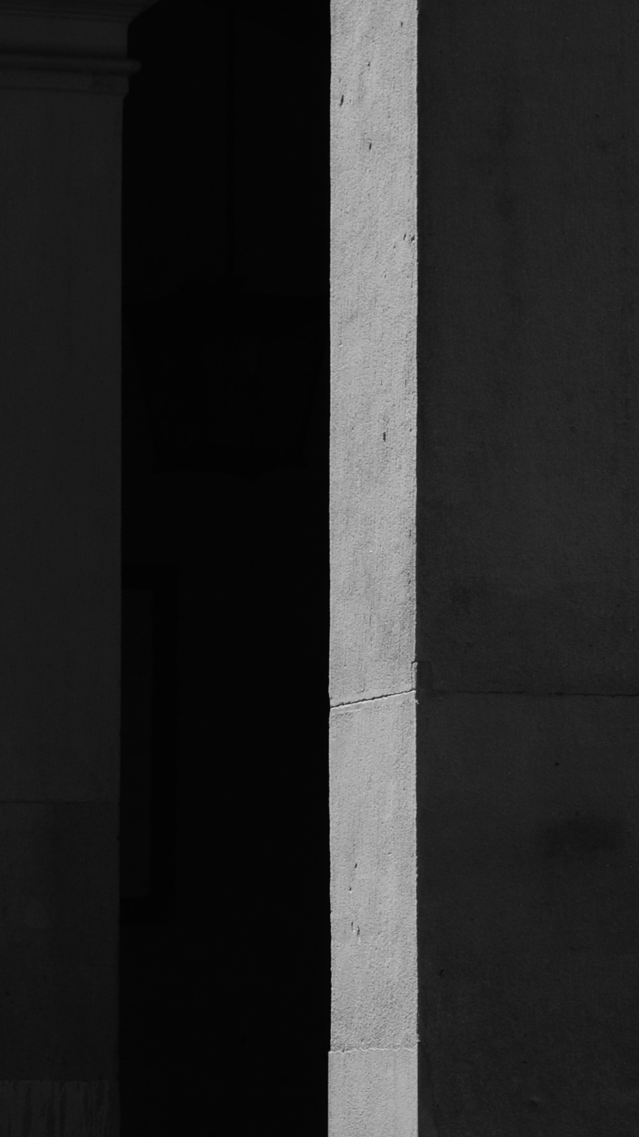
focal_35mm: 185
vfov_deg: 11.6
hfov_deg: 6.6
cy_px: 565
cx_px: 335
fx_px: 5577
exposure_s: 1/200
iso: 100
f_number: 8
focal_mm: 55
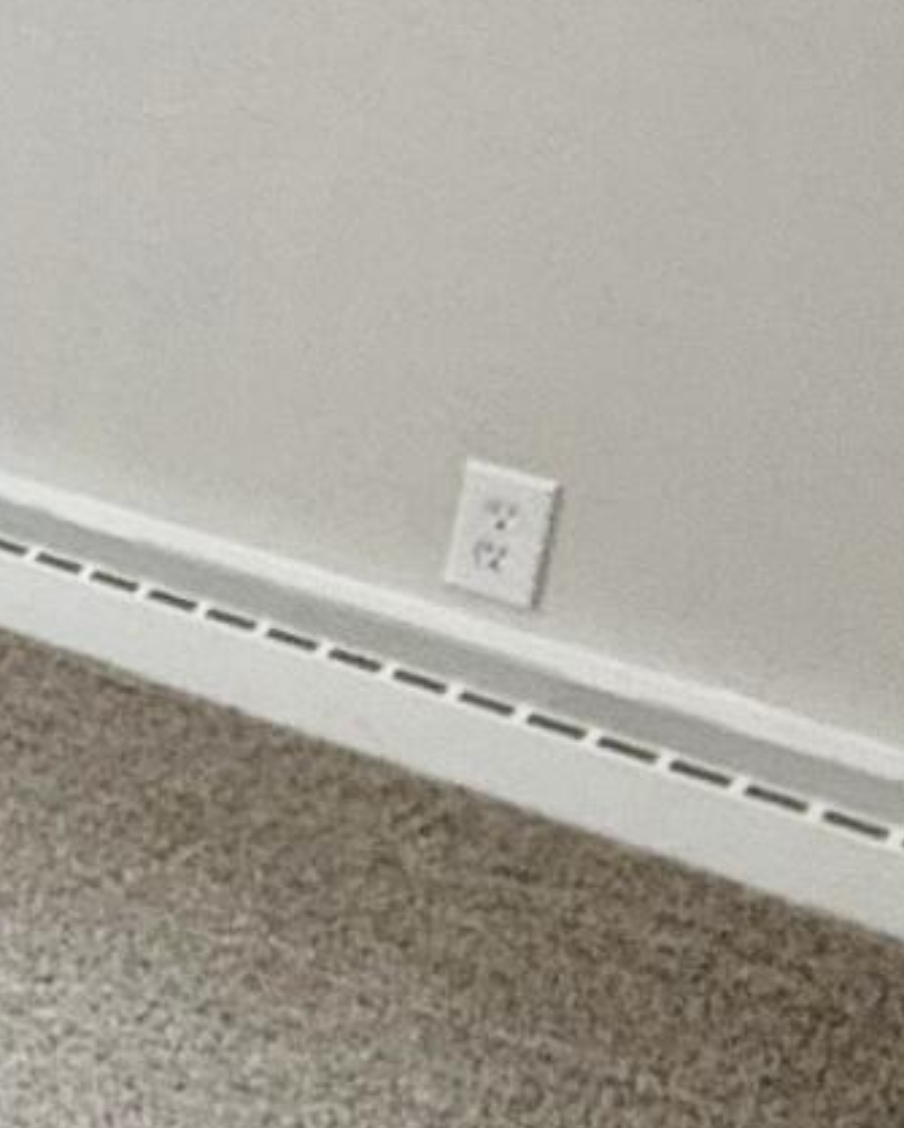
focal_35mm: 98
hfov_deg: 11.8
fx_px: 3274
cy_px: 340
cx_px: -1465
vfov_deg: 19.5
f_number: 2.2
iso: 64
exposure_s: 1/120
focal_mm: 2.22
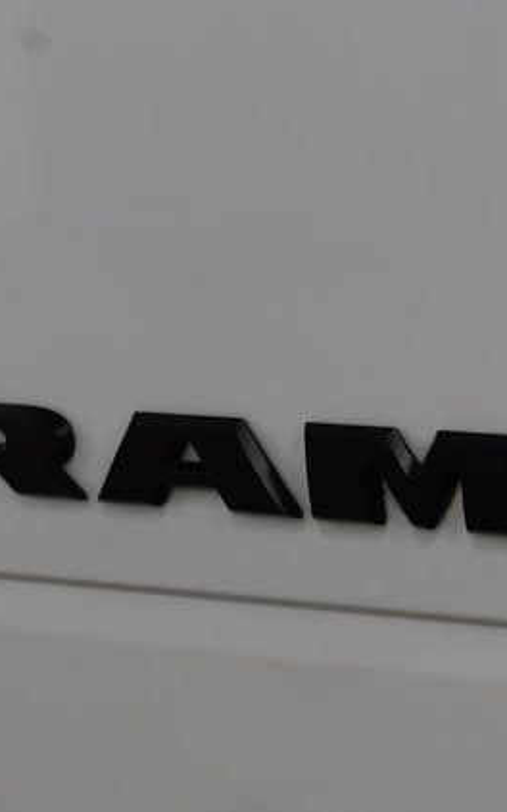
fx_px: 3585
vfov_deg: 12.9
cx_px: 175
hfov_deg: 8.1
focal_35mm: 162
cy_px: 406
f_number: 7.1
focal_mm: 70
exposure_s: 1/30
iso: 560
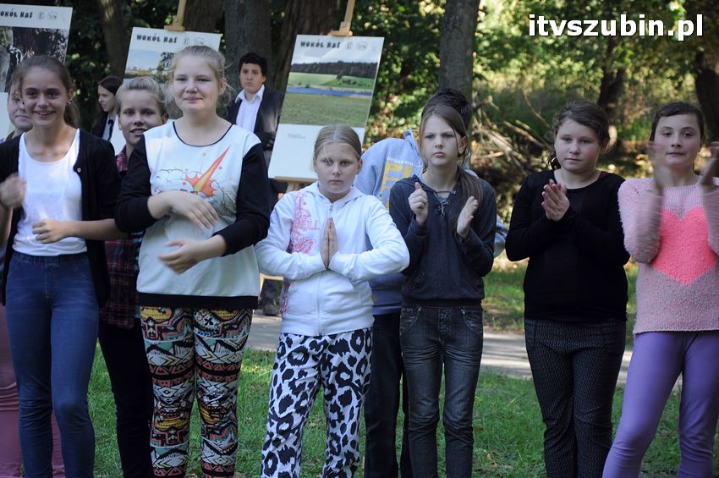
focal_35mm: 158
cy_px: 239
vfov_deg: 8.7
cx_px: 360
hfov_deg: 13.1
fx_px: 3143
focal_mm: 105
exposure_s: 1/100
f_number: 5.6
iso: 400
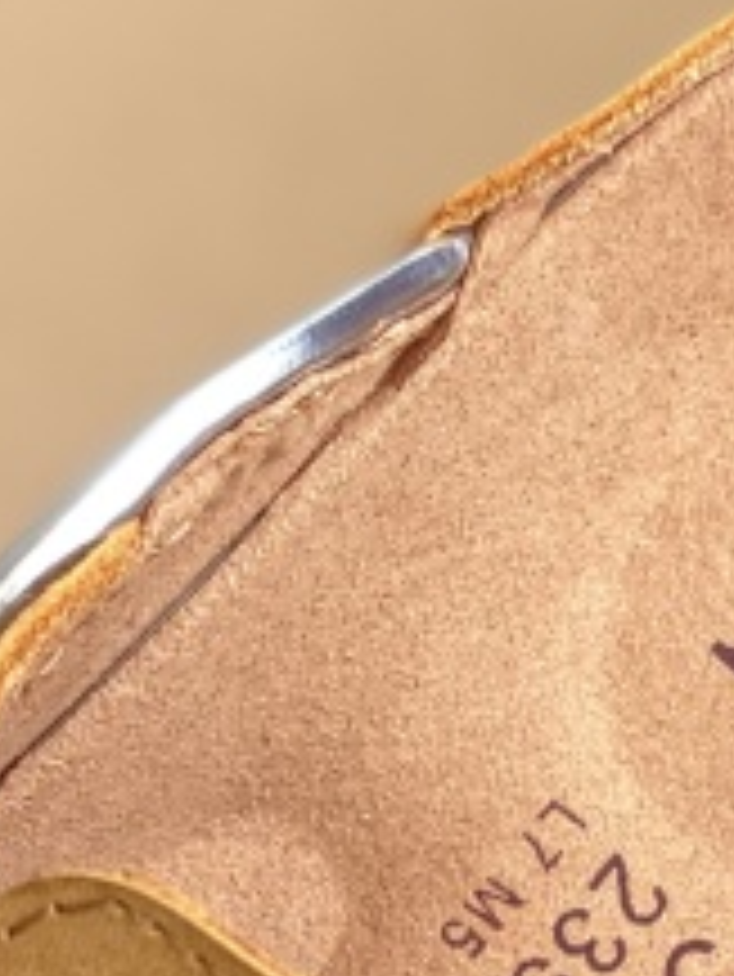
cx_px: 1004
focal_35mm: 192
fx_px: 5423
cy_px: 513
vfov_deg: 10.3
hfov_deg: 7.6
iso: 40
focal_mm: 6
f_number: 2
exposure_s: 1/122
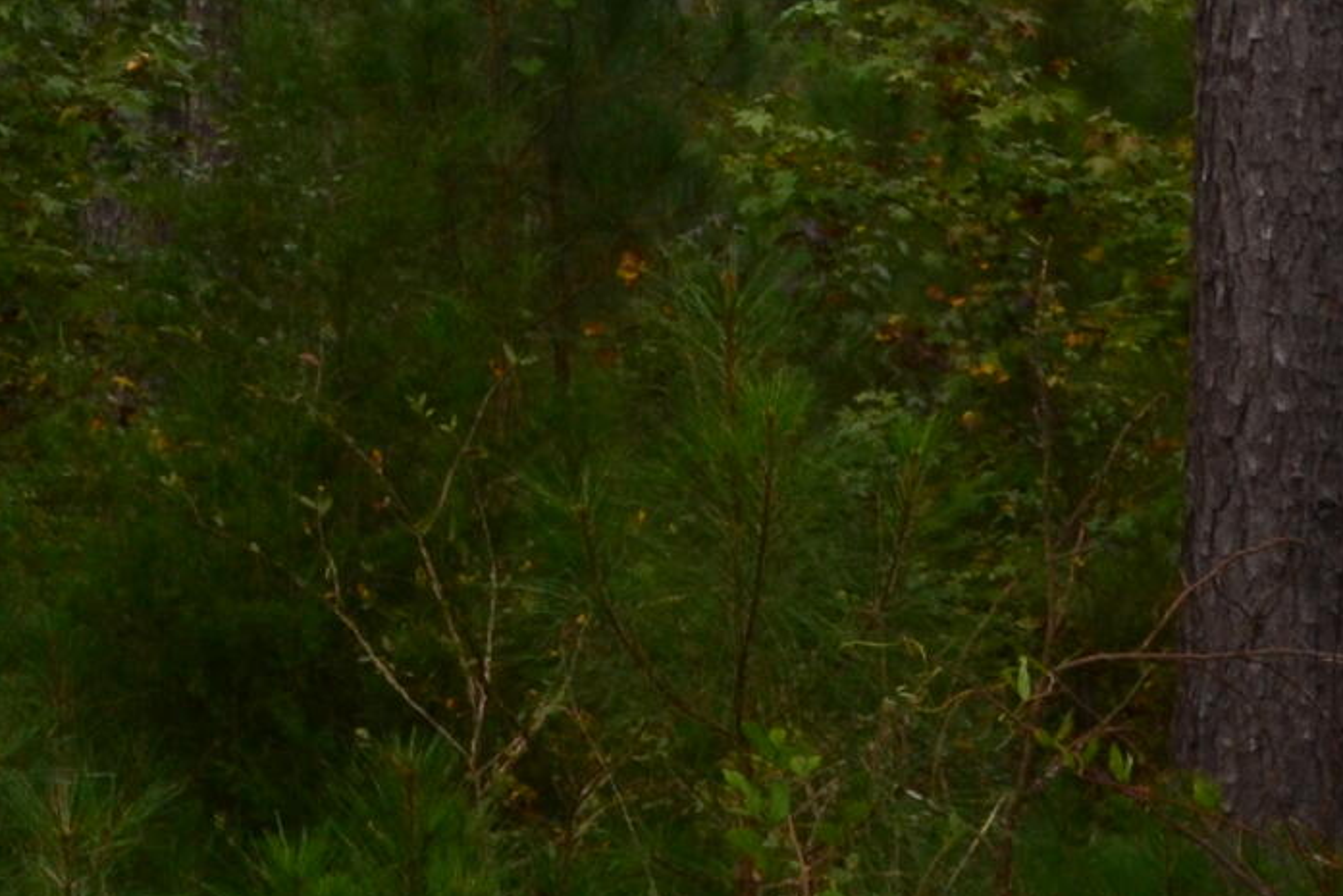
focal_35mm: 155
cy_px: -865
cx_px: -692
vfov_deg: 8.4
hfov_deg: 12.6
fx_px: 5783
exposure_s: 1/320
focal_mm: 24
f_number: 10
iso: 400
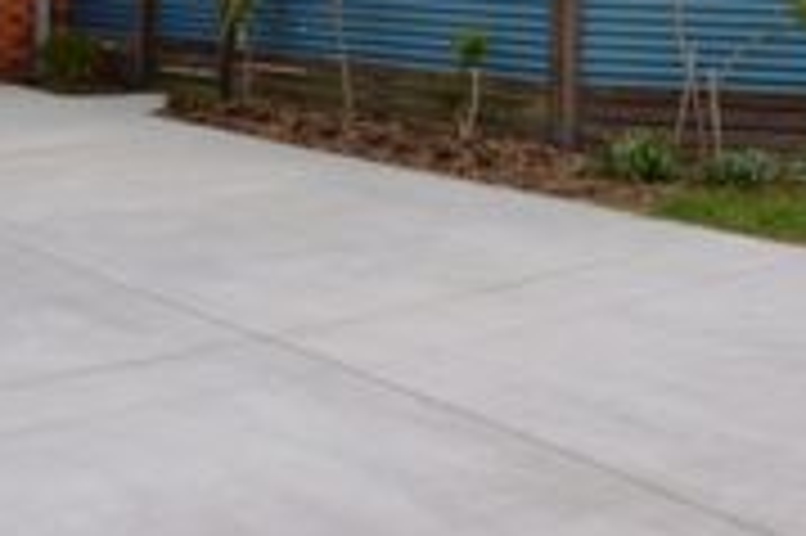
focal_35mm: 71
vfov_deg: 18.6
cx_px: 392
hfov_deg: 28.5
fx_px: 1588
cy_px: -16
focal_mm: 18
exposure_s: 1/200
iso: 1000
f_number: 22
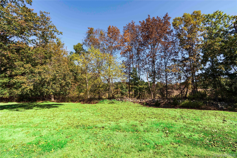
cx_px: 118
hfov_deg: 93.3
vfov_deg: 70.4
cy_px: 79
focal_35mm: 17
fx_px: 112
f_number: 9
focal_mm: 17
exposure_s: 1/500
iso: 400
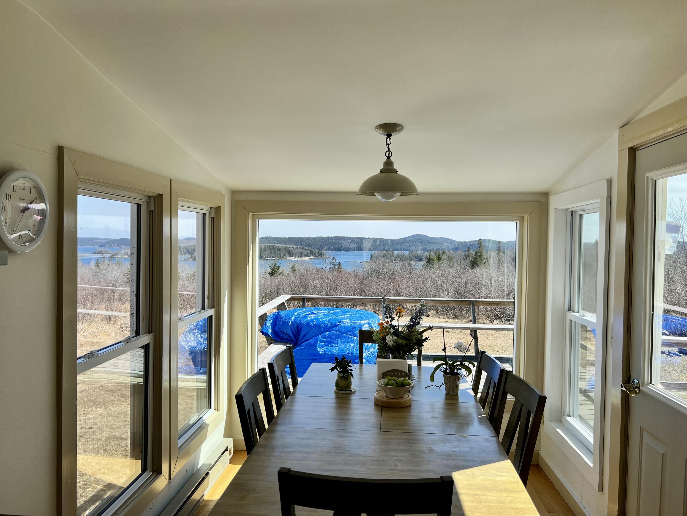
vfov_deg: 53.1
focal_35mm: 26
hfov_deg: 67.3
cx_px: 344
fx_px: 516
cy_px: 258
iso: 50
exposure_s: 1/1449
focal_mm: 5.7
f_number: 1.5
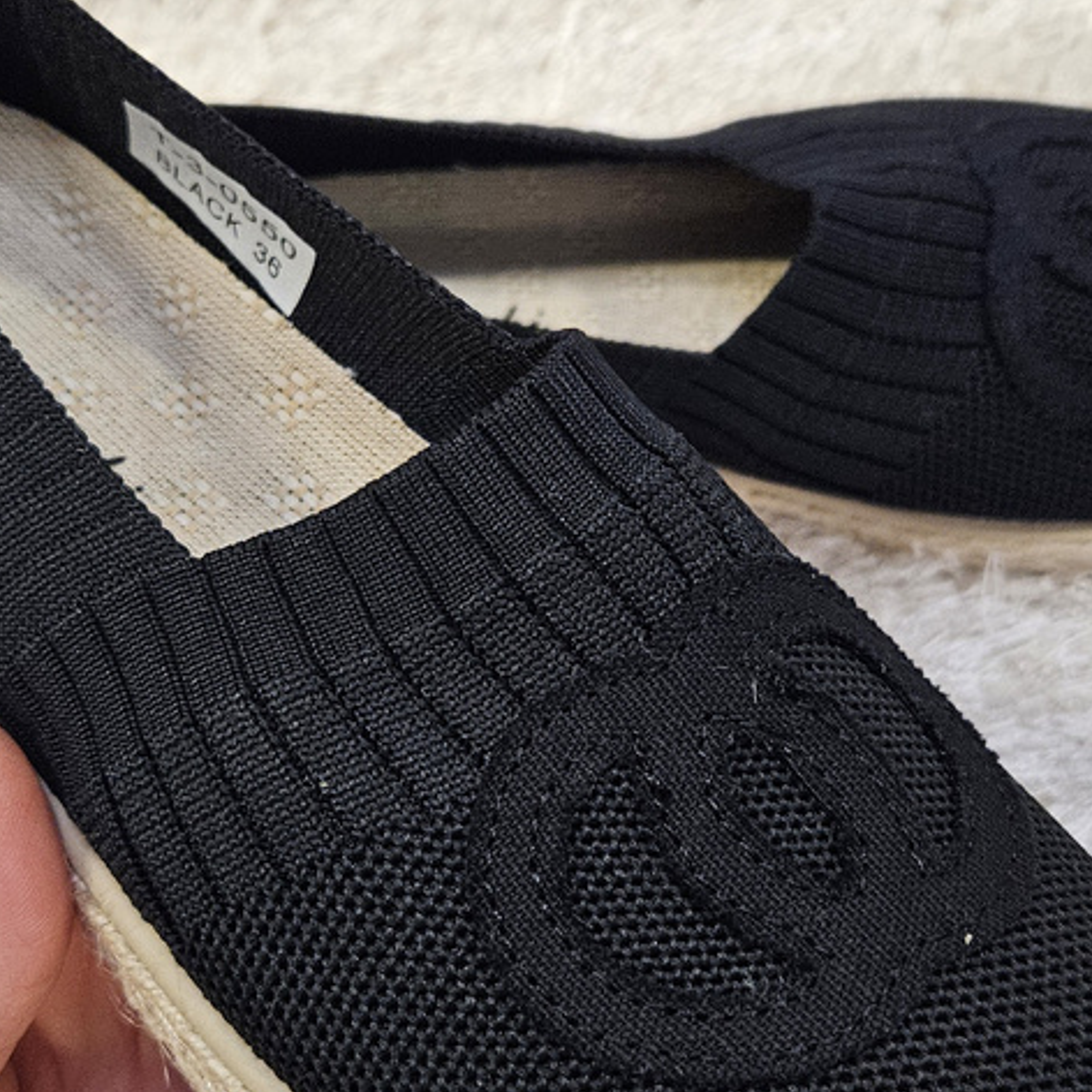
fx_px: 1999
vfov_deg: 30.5
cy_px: 595
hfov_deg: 30.5
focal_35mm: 56
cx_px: 612
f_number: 1.8
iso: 500
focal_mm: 5.4
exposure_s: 1/100
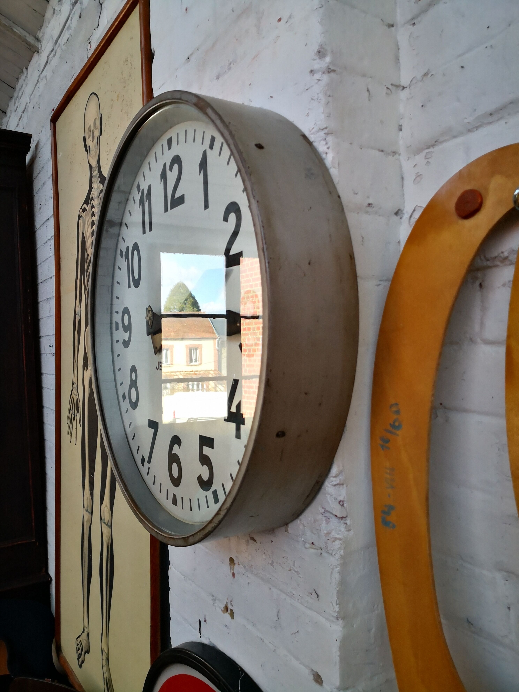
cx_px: 260
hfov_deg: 51.4
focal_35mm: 27
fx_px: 540
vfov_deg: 65.3
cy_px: 346
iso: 400
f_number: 1.6
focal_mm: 3.95
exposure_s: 1/899
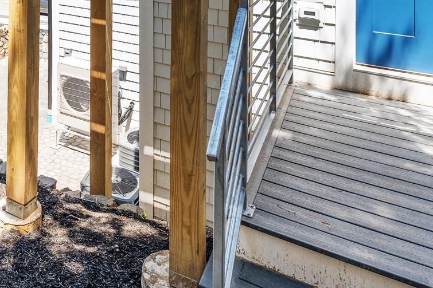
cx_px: 13
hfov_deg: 44.2
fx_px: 457
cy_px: -63
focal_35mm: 38
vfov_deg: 29.7
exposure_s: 1/125
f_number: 7.1
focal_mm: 14
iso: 125
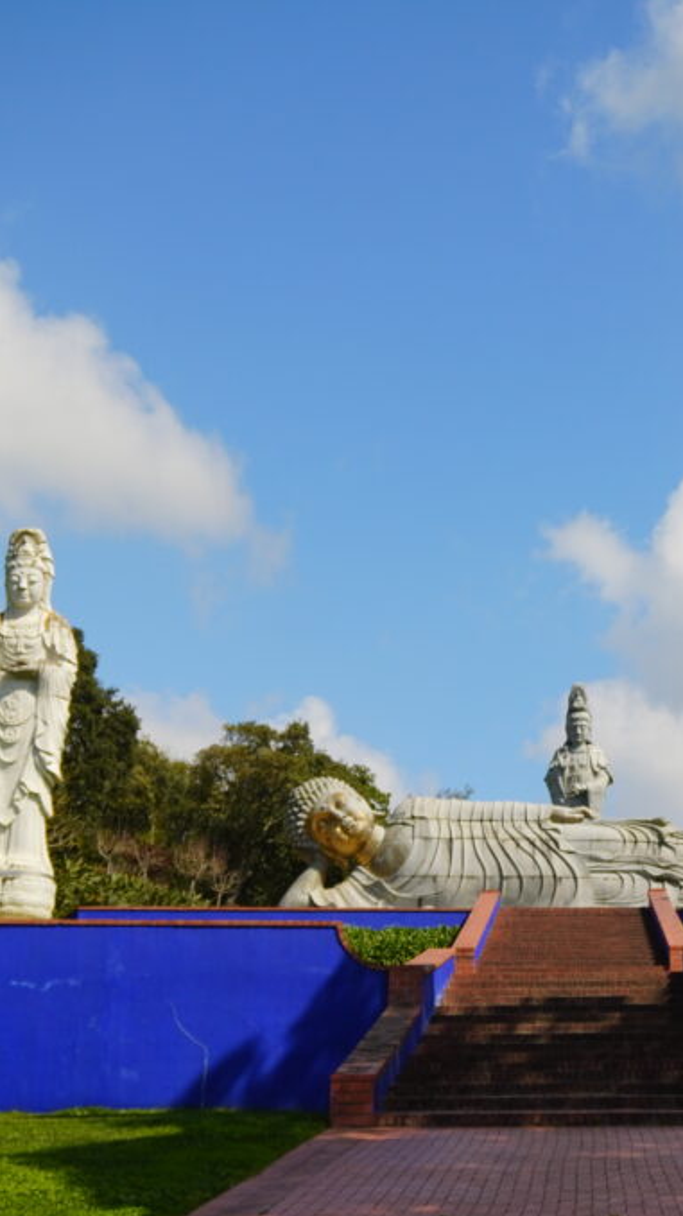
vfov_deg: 36.6
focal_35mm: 57
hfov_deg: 20.8
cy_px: 611
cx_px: 572
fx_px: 1837
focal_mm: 24
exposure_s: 1/160
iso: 250
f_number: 4
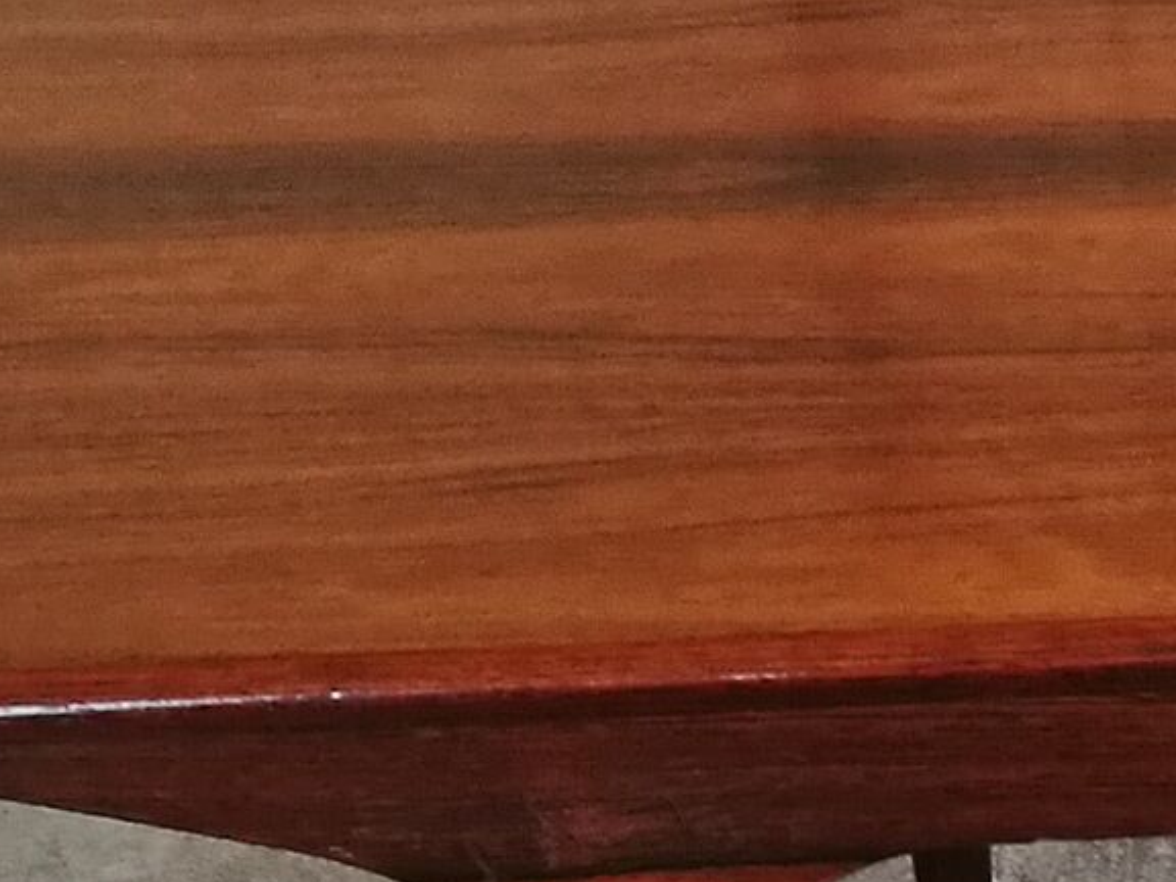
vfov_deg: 9.7
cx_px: 2450
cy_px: 729
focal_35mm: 153
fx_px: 5198
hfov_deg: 11.5
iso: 250
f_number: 2.2
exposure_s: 1/30
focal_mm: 4.5
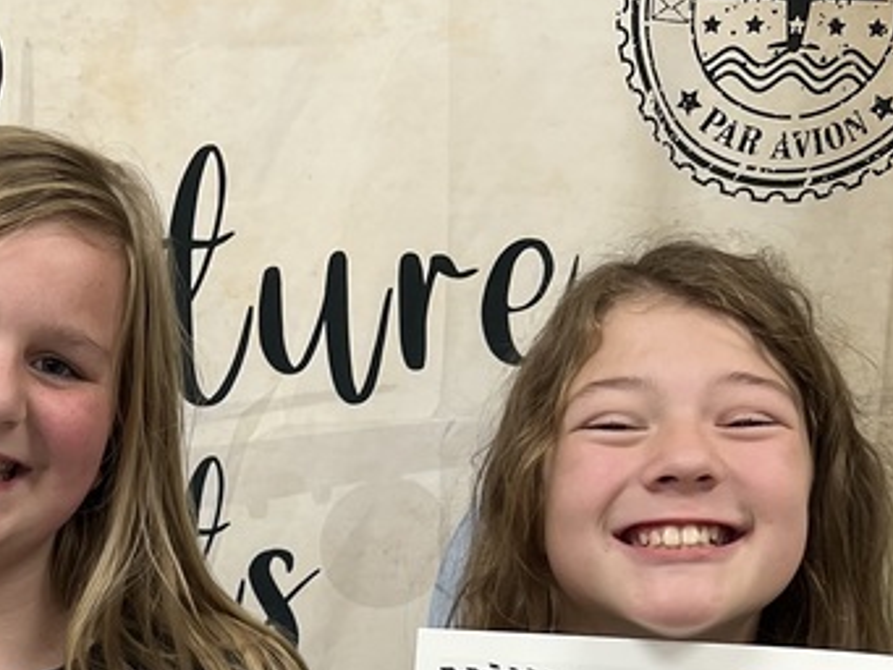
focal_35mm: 78
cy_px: 769
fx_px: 2013
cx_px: -24
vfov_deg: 18.1
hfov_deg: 23.8
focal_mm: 5.7
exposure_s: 1/120
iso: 125
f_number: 1.5
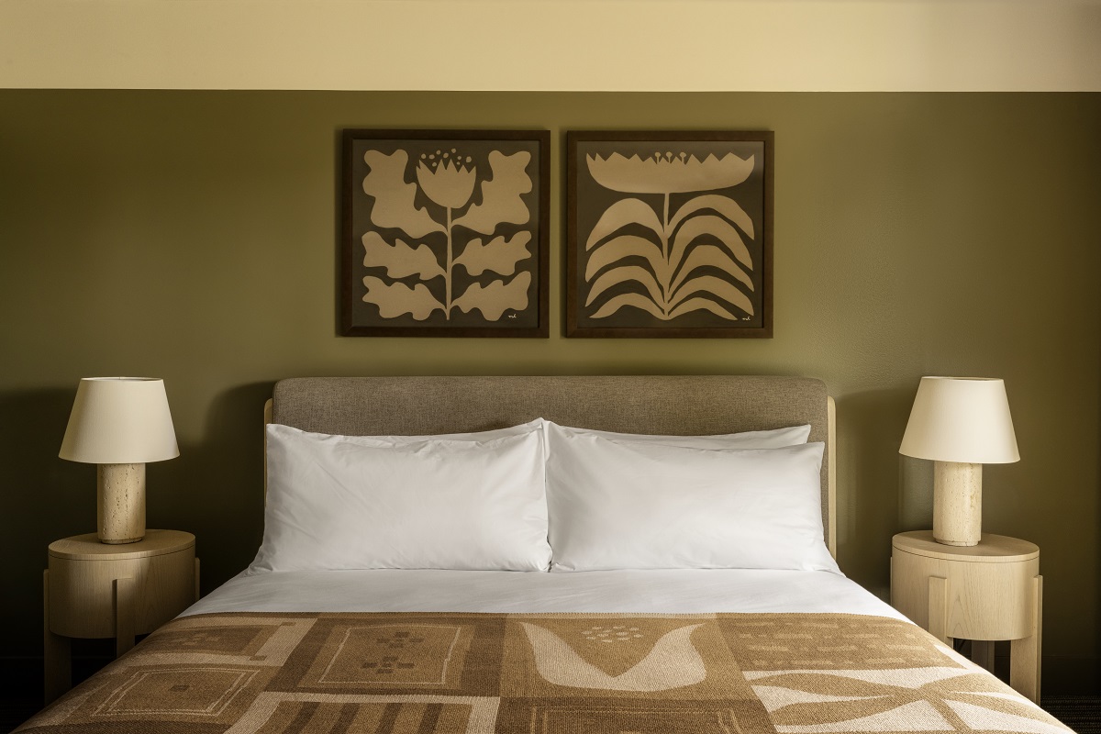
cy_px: 367
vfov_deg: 39.5
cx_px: 550
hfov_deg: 56.6
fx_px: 1021
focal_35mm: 33
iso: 500
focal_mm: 33.4
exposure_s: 1/1.67
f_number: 18
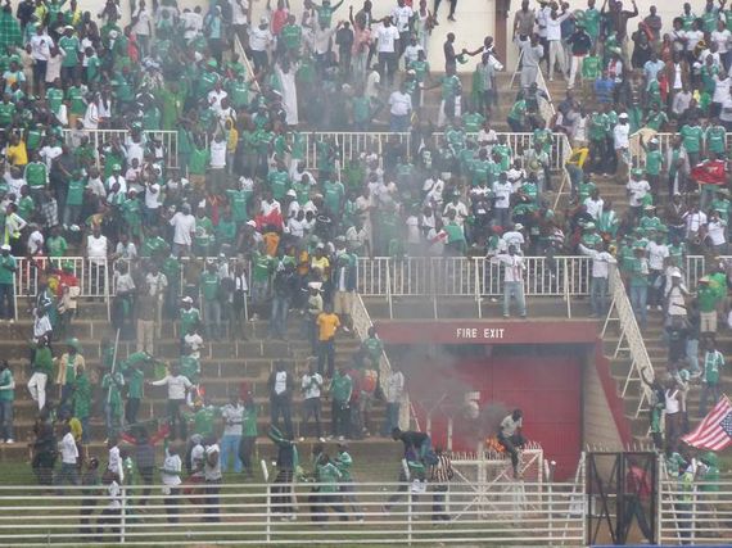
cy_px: 274
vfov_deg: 4.4
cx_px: 366
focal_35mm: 335
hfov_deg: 5.9
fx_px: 7081
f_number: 4.9
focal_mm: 49.2
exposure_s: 1/250
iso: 200
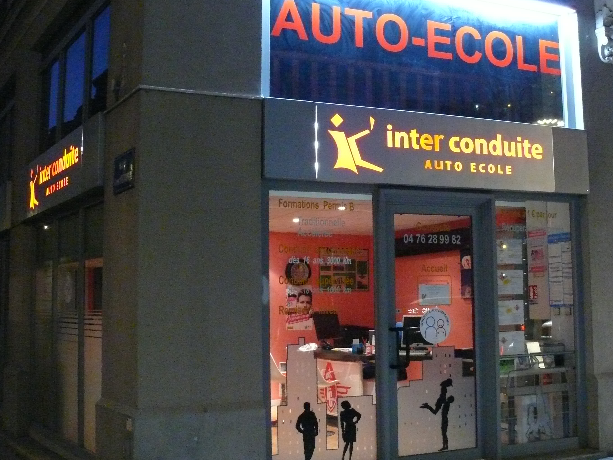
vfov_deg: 30.8
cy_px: 203
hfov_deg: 40.2
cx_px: 381
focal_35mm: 47
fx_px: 832
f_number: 2.8
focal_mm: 7.4
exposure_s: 1/20
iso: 800
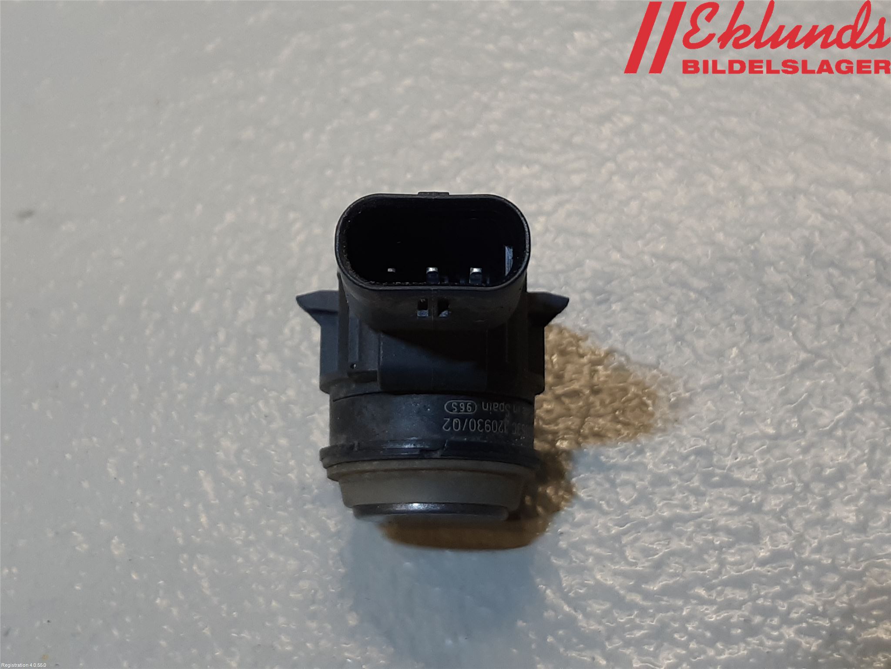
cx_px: 446
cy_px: 334
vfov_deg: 53.1
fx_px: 669
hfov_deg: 67.3
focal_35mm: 26
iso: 80
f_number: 1.7
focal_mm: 3.93
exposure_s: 1/100
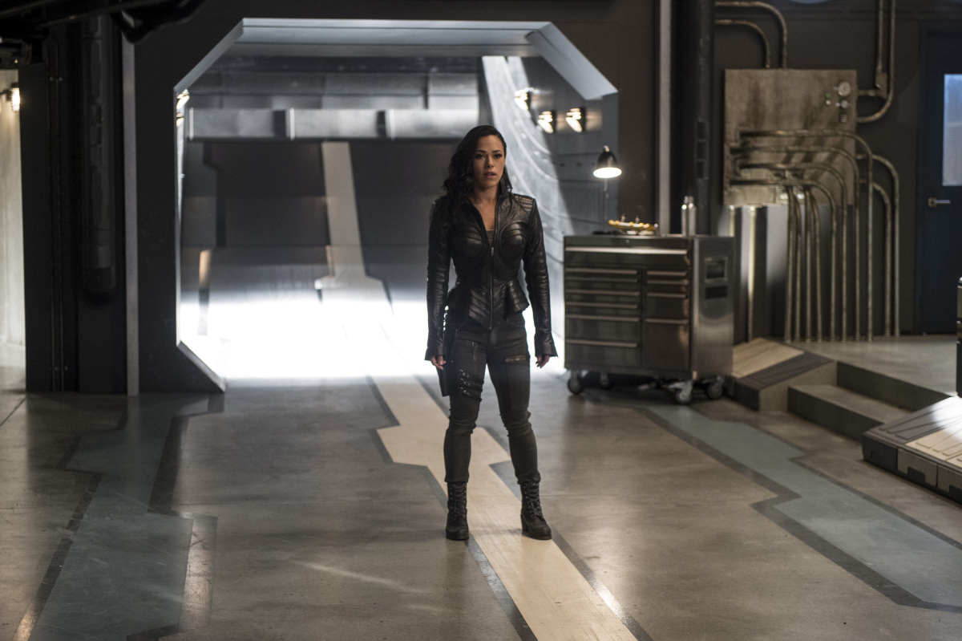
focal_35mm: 70
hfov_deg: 28.9
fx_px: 1870
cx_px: 481
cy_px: 320
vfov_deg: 19.4
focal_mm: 70
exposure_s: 1/100
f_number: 2.8
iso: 2500
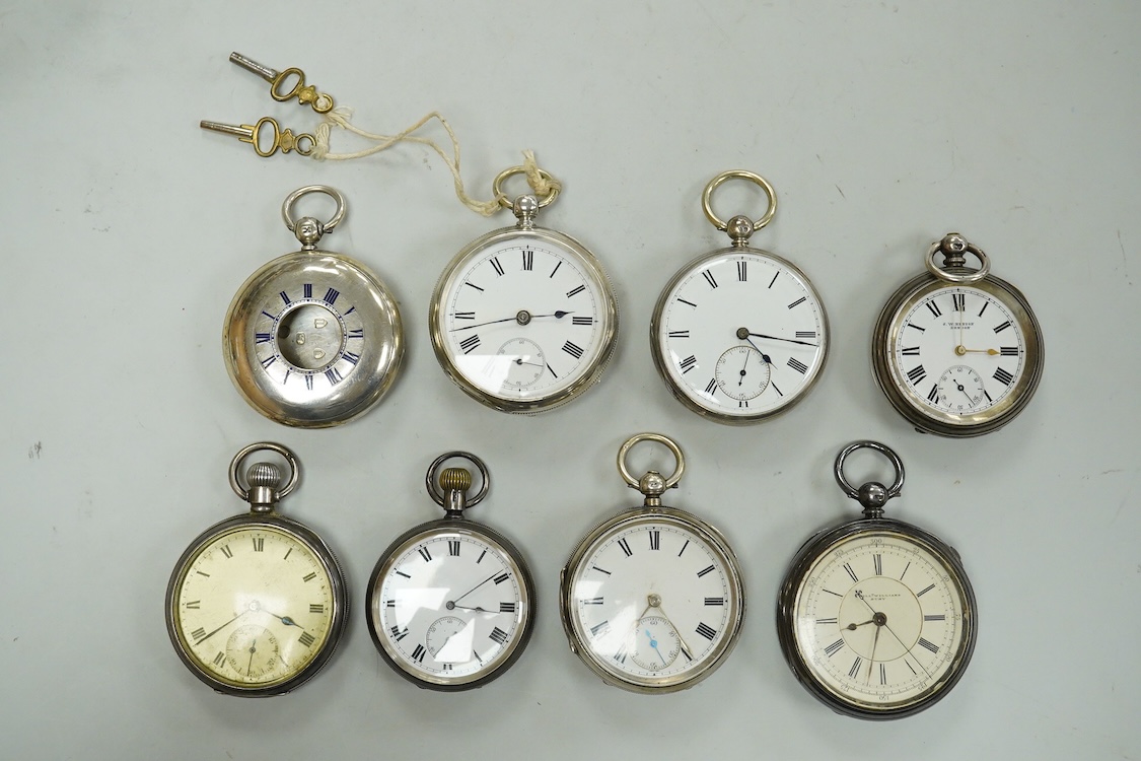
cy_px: 380
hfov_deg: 43.6
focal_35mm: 45
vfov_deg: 29.9
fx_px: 1426
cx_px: 570
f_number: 9
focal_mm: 30
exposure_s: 1/400
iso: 3200
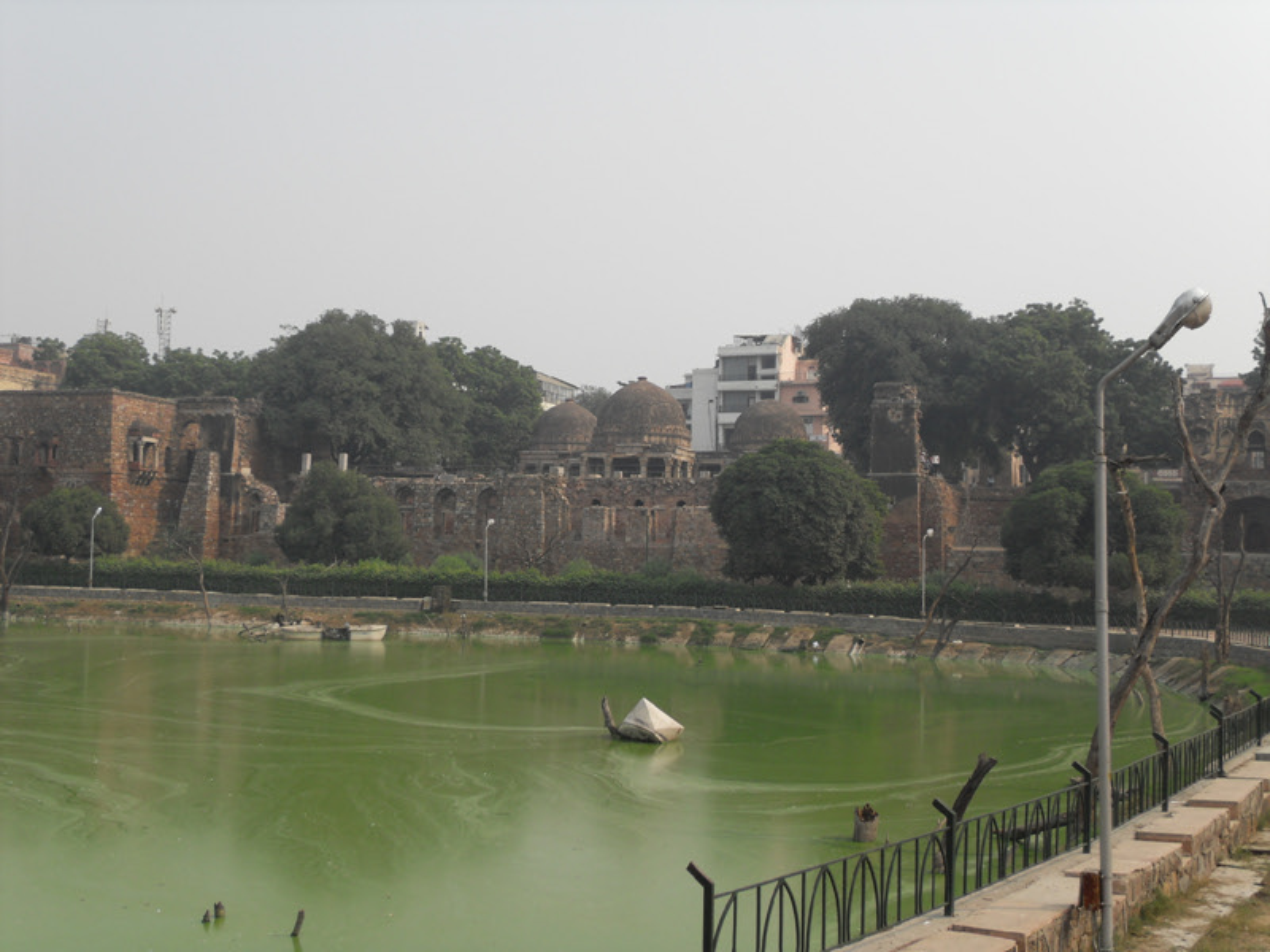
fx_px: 1651
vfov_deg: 32.2
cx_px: 635
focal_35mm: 45
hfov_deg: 42.1
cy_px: 476
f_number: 9.1
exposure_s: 1/180
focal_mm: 9.6
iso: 80
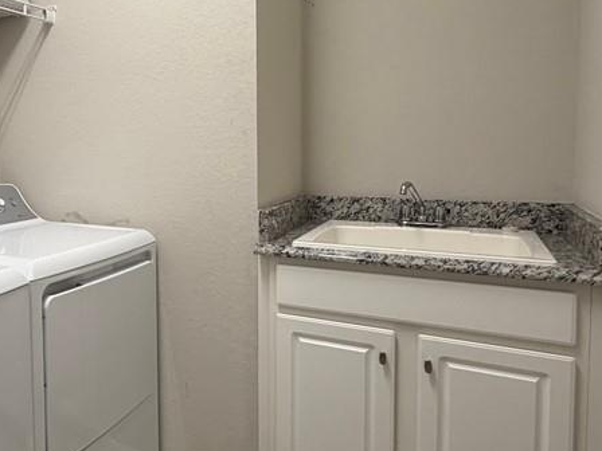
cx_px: 99
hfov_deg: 52.2
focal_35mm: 32
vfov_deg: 43.9
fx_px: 557
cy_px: 179
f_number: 2.2
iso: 250
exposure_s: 1/105
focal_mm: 2.22
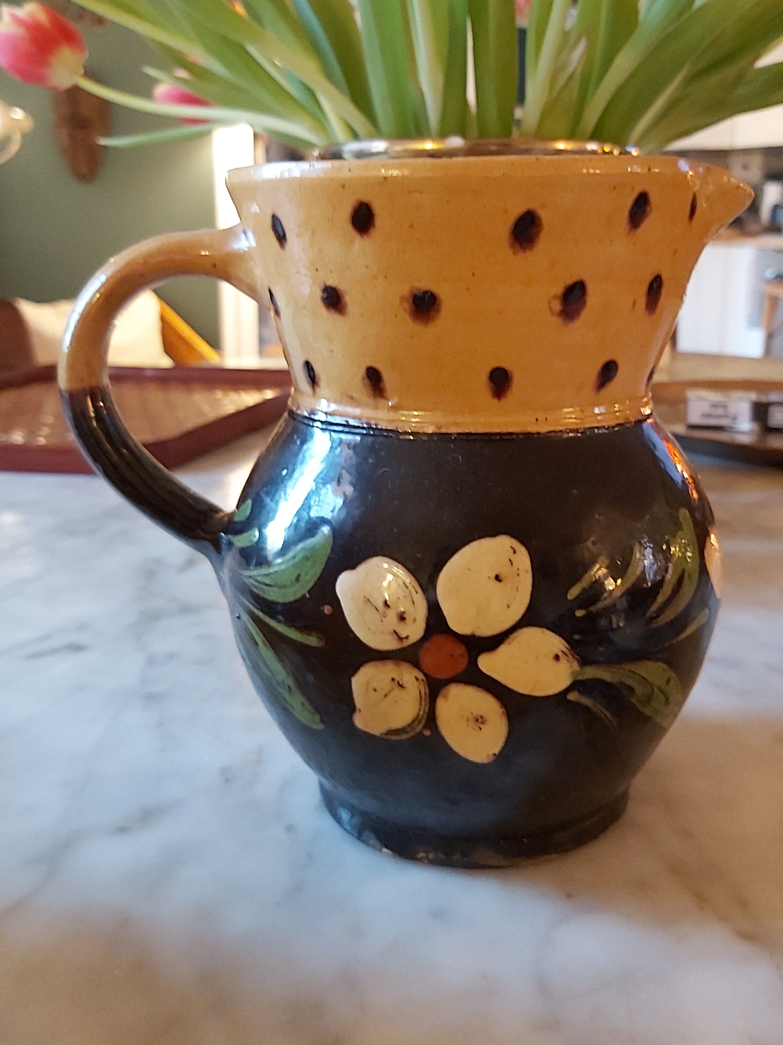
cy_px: 408
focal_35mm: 34
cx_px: 464
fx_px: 1025
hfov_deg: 41.6
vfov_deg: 53.5
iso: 400
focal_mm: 3.92
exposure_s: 1/30
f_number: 1.7
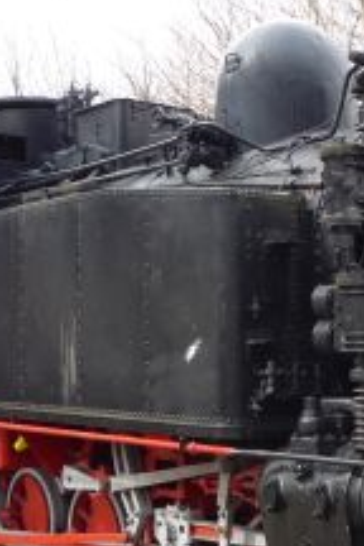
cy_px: 354
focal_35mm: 74
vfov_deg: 27.2
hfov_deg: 18.1
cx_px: 331
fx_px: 1122
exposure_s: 1/160
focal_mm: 5.2
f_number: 4
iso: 100
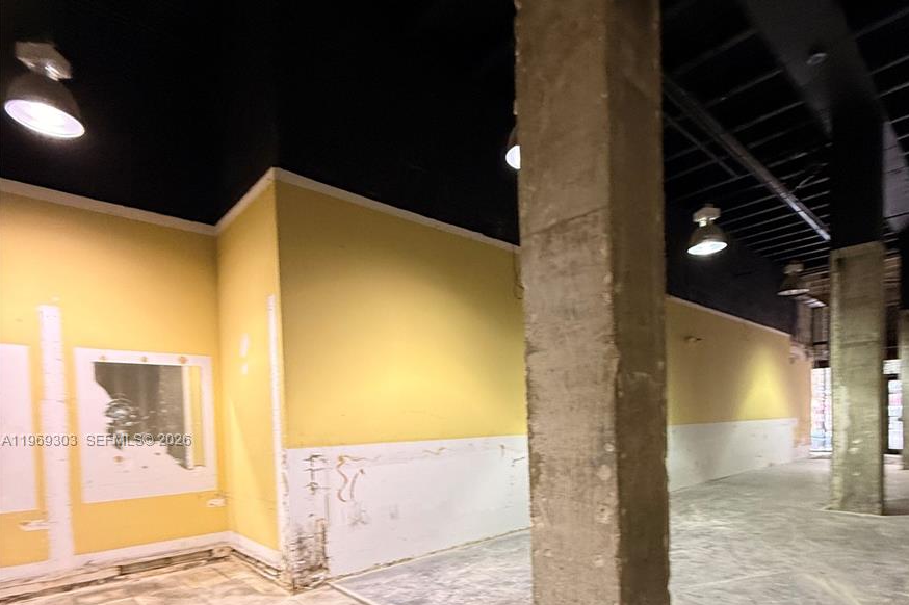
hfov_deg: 84.0
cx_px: 466
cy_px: 441
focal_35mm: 20
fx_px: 505
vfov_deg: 59.2
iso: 200
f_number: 2.2
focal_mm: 2.22
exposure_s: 1/60
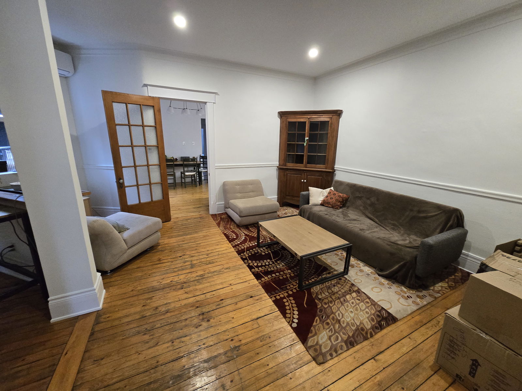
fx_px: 196
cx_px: 261
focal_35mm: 13
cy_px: 196
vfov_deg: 89.9
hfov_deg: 106.2
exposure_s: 1/60
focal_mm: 2.2
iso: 800
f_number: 2.2
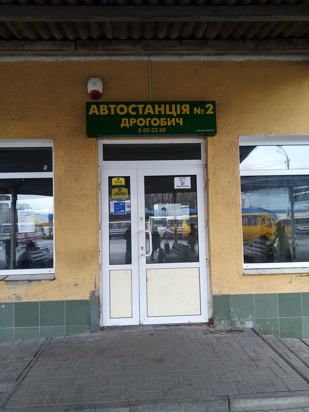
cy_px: 206
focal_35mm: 26
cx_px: 154
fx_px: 309
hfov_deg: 53.1
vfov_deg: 67.3
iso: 212
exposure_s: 1/100
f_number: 1.8
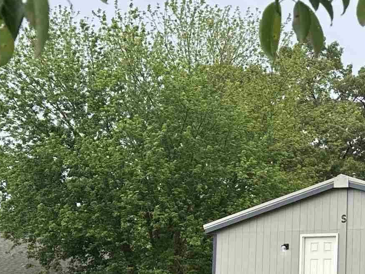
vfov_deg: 17.3
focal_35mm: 84
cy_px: 252
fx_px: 885
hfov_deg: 21.9
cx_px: 413
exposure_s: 1/1083
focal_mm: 6.86
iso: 80
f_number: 1.78
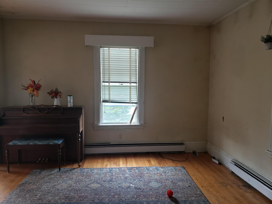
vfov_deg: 53.1
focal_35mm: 26
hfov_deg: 67.3
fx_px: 204
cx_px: 136
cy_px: 102
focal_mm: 4.3
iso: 125
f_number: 2.4
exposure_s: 1/50
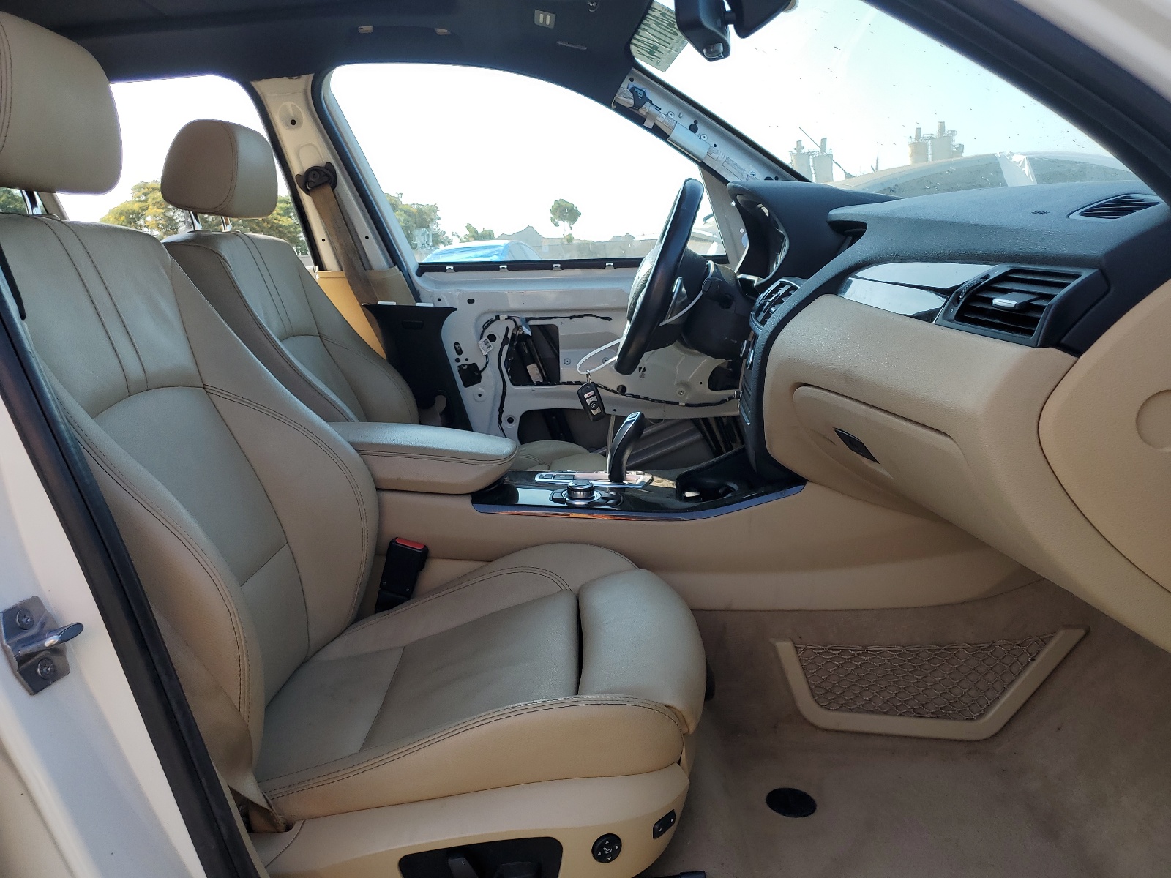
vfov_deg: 53.1
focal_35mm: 26
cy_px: 439
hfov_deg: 67.3
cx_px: 586
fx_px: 880
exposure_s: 1/833
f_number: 1.5
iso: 50
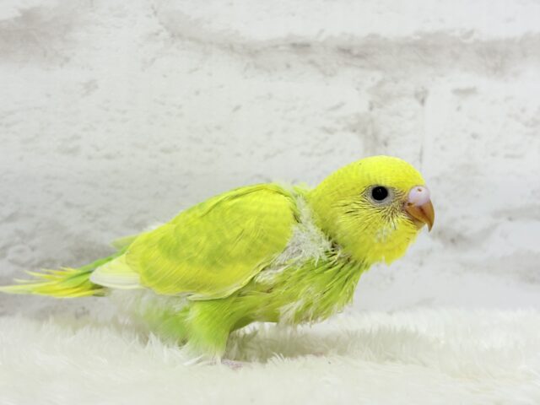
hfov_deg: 36.8
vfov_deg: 28.0
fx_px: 811
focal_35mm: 52
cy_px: 202
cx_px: 270
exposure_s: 1/50
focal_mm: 5.96
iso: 32
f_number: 1.6
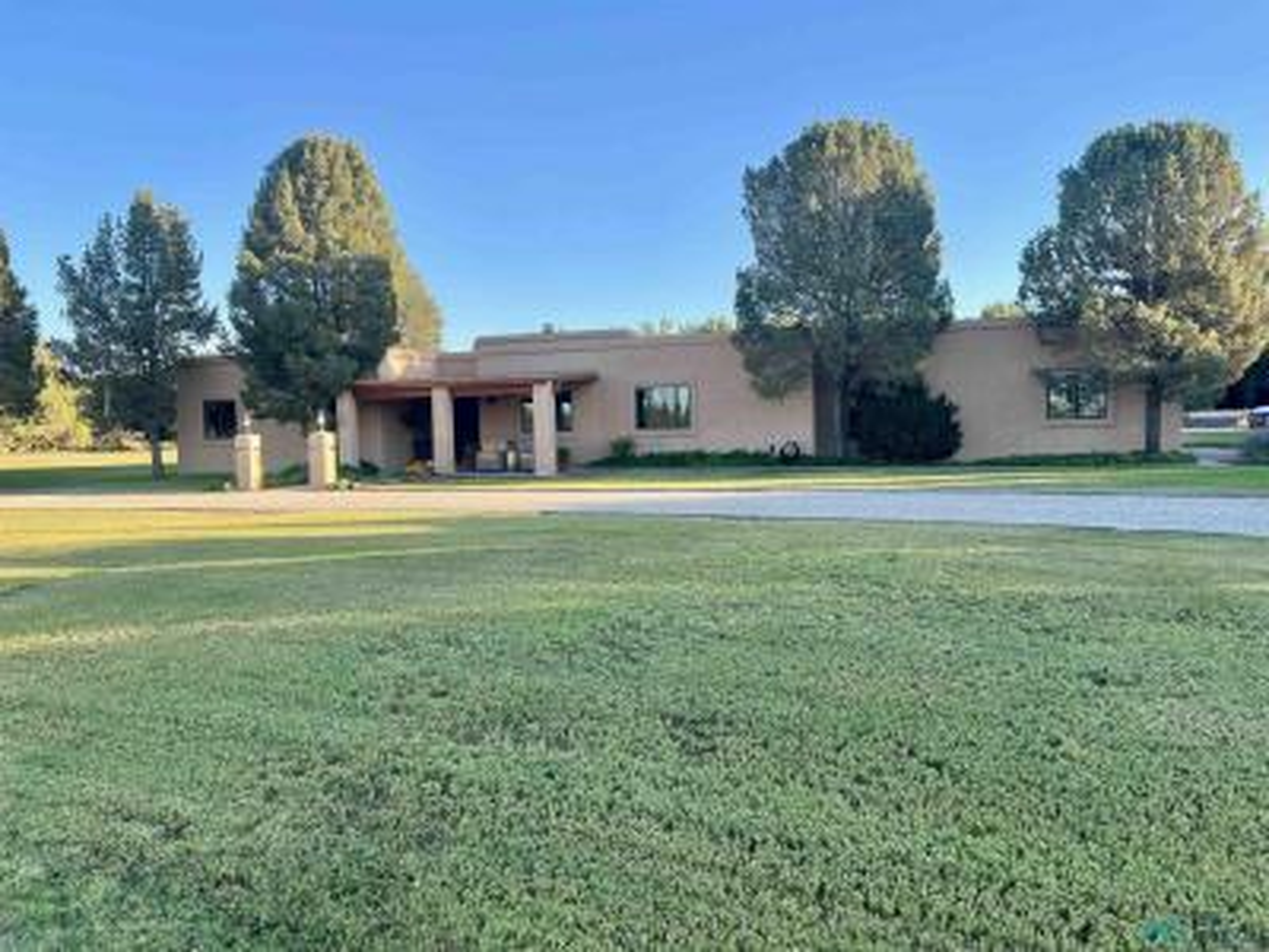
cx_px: 634
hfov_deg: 67.3
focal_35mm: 26
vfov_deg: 53.1
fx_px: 953
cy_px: 476
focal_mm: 5.7
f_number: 1.5
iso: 50
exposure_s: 1/1159
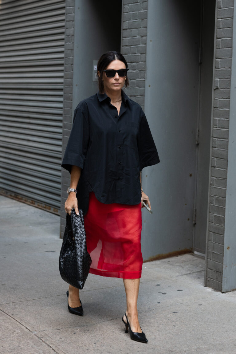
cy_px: 177
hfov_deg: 16.1
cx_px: 118
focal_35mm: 85
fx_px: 836
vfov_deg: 23.9
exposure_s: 1/500
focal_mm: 85
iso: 640
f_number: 4.5
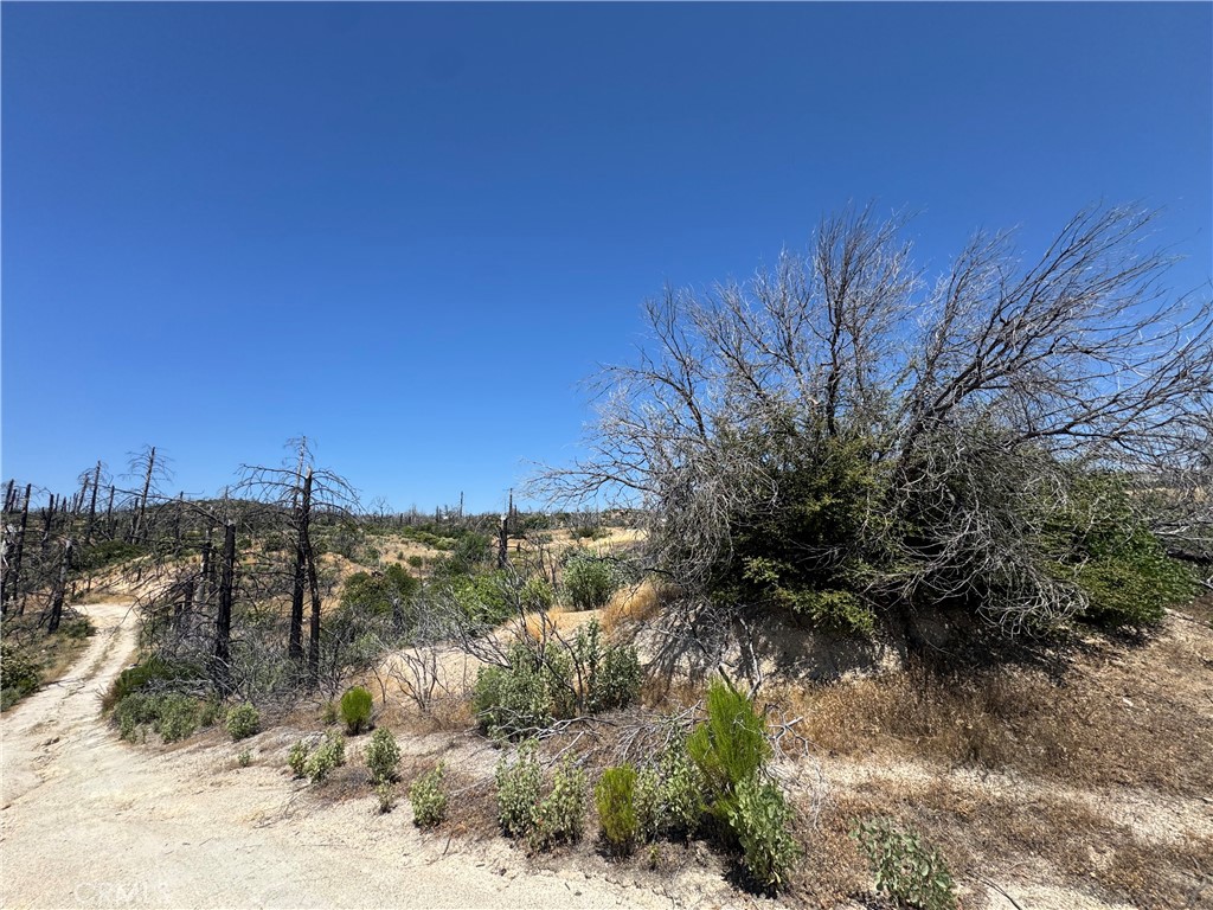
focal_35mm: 14
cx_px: 606
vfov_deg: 85.7
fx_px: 491
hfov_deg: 102.1
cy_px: 455
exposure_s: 1/1880
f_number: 2.2
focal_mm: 2.22
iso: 40
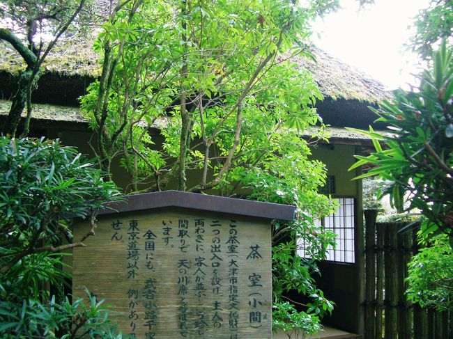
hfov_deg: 49.0
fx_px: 497
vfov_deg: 37.7
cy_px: 170
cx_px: 226
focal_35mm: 38
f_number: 2.8
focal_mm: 7.9
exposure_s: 1/50
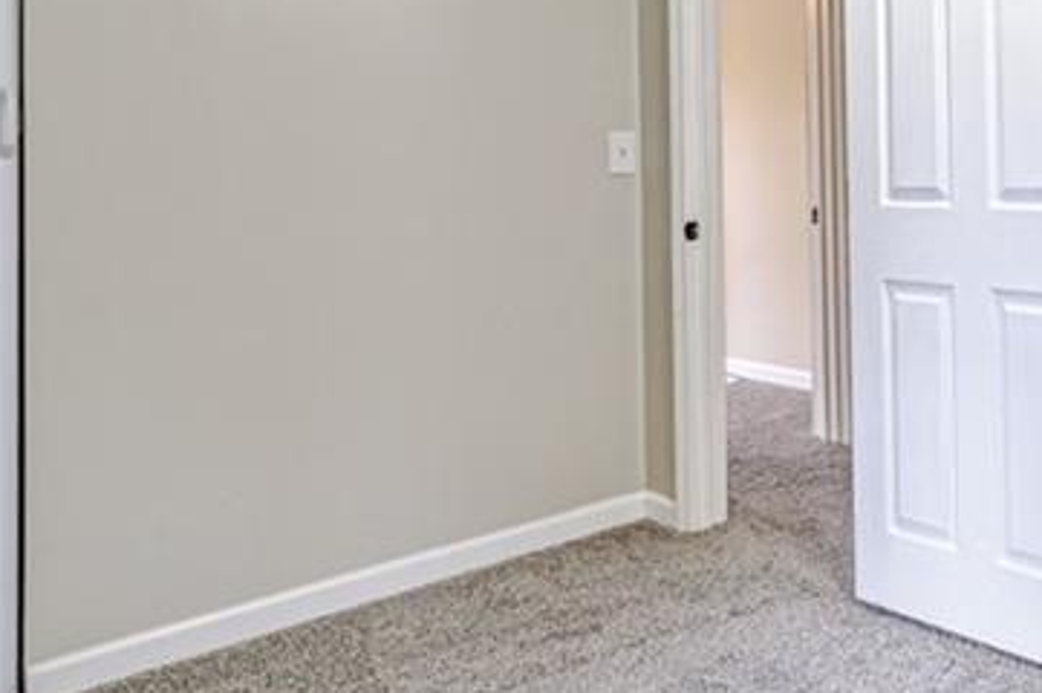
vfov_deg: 37.9
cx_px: 958
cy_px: 180
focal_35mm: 34
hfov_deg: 49.1
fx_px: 983
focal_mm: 12
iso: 50
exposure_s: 1/8
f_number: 11
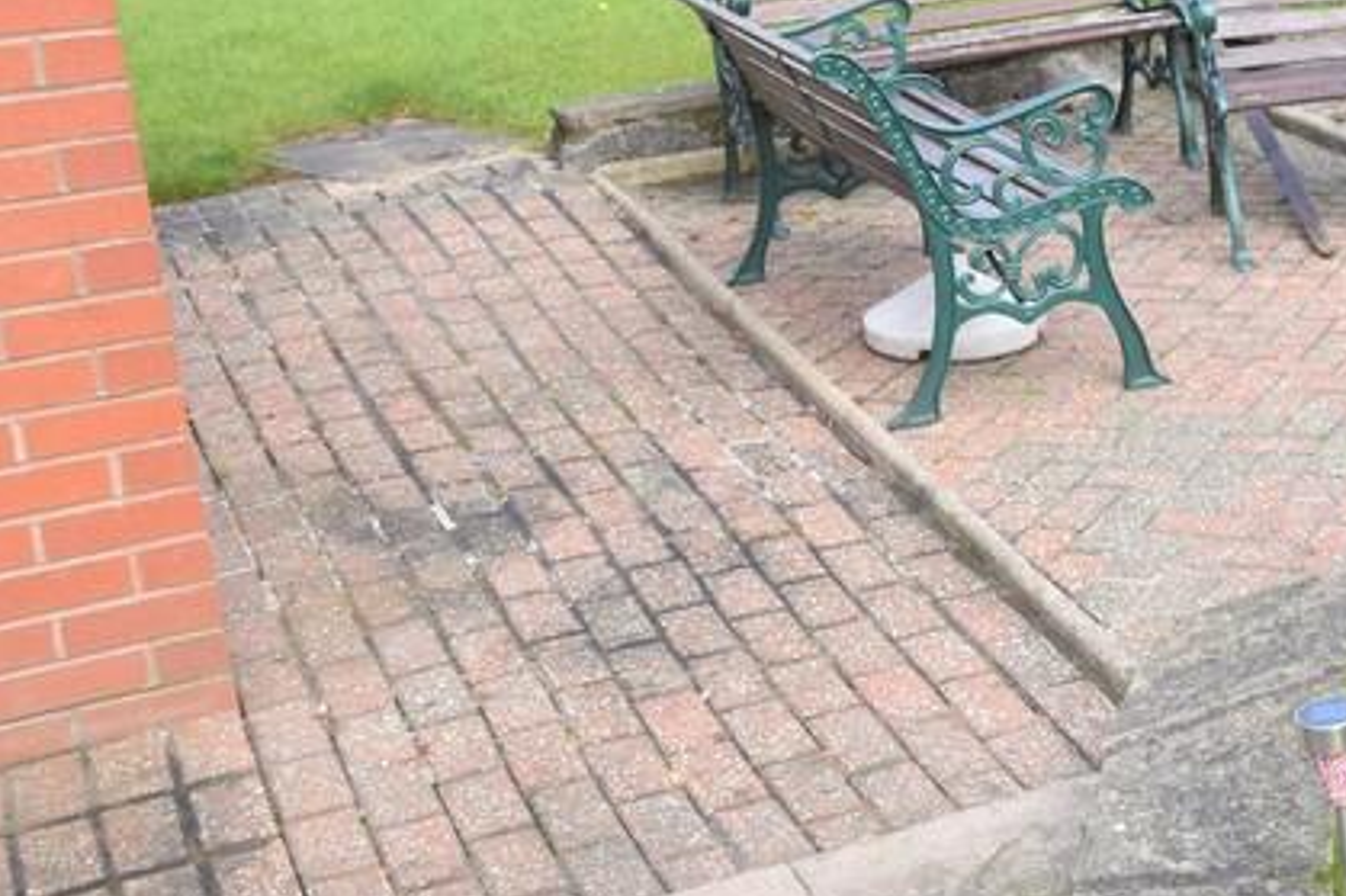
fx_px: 2467
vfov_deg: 20.4
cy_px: 214
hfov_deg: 27.2
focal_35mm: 66
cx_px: 1587
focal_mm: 18
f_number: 8
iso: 200
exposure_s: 1/250
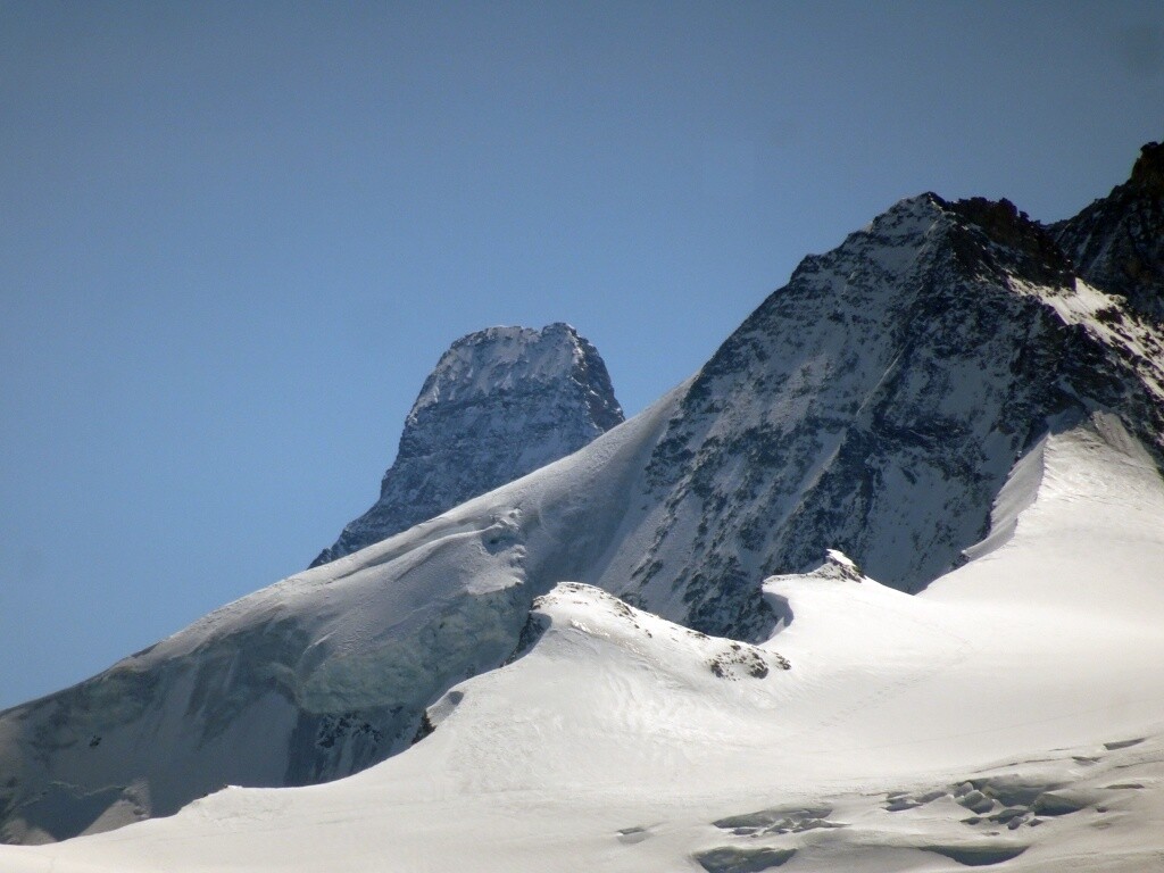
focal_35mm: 720
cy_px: 436
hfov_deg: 2.8
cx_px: 582
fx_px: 24211
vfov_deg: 2.1
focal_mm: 123
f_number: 6.4
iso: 80
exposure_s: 1/1000
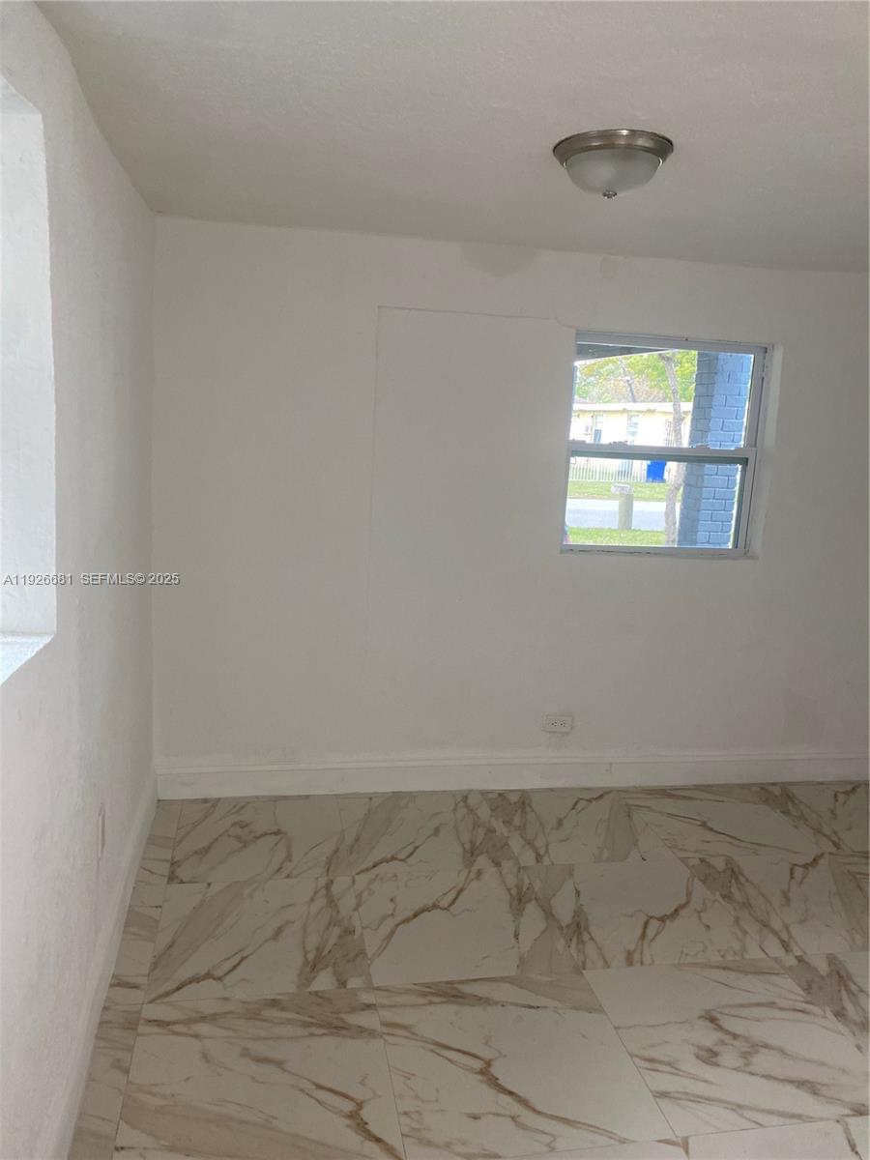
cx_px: 435
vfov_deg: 67.3
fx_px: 871
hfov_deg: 53.1
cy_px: 580
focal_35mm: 26
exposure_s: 1/60
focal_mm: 4.25
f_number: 1.8
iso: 160
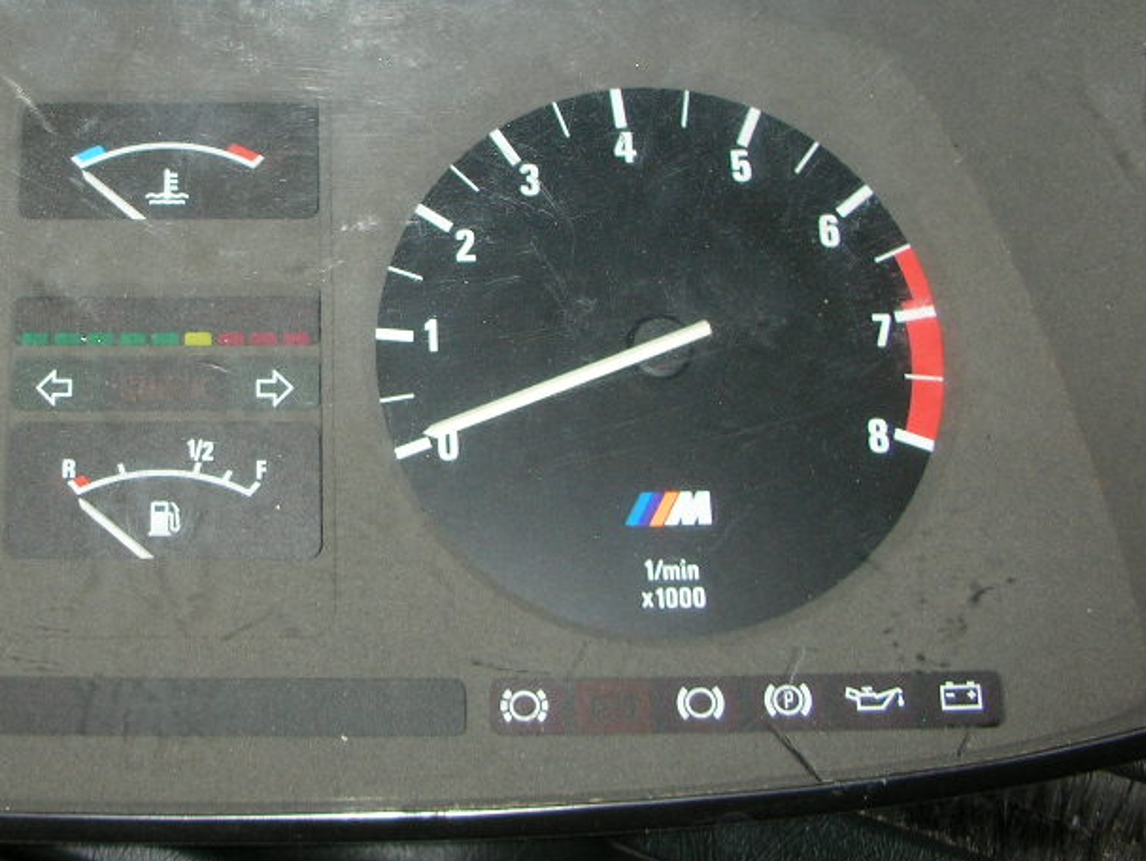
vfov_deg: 24.7
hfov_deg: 31.6
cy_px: 268
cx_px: 181
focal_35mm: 59
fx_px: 1954
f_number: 3
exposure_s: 1/60.1
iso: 50
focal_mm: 5.8
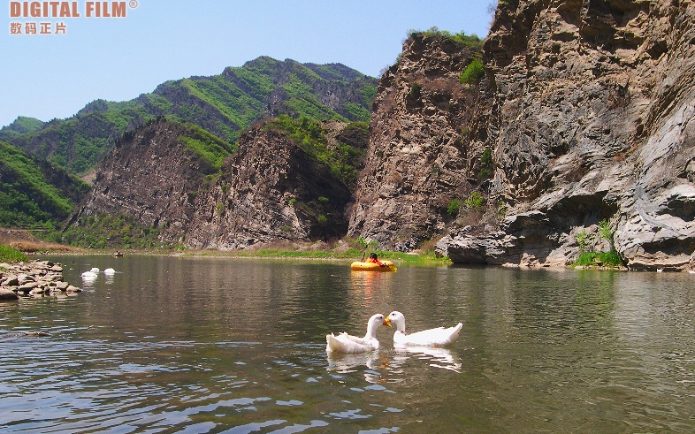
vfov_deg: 31.2
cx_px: 353
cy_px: 254
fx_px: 776
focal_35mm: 41
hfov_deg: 48.2
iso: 100
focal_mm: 8
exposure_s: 1/138
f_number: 7.6
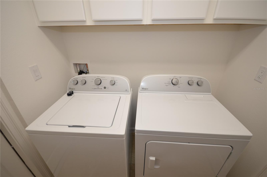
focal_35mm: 15
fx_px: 111
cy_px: 88
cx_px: 134
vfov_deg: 77.0
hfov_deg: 100.5
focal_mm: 10
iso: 360
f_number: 4
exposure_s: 1/60
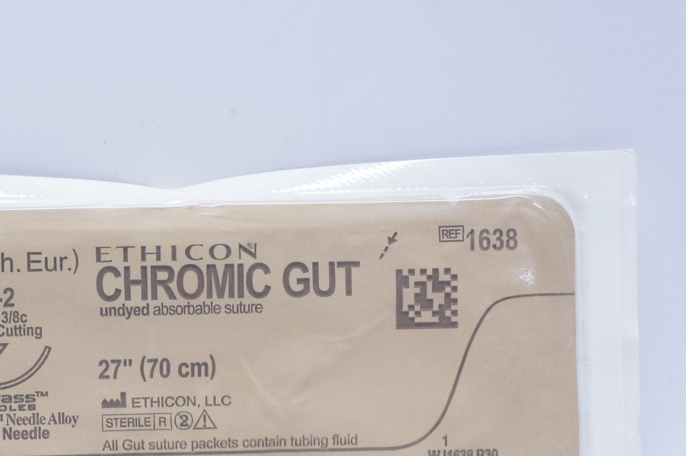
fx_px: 1618
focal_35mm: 85
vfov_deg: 16.0
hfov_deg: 23.7
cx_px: 165
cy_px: 347
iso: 800
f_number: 5.6
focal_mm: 34
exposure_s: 1/60
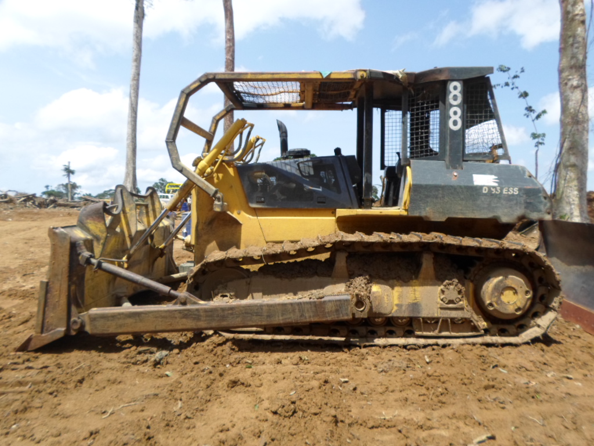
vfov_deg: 54.9
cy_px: 223
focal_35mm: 25
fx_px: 429
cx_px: 297
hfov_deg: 69.4
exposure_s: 1/1000
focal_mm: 4.5
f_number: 2.5
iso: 80
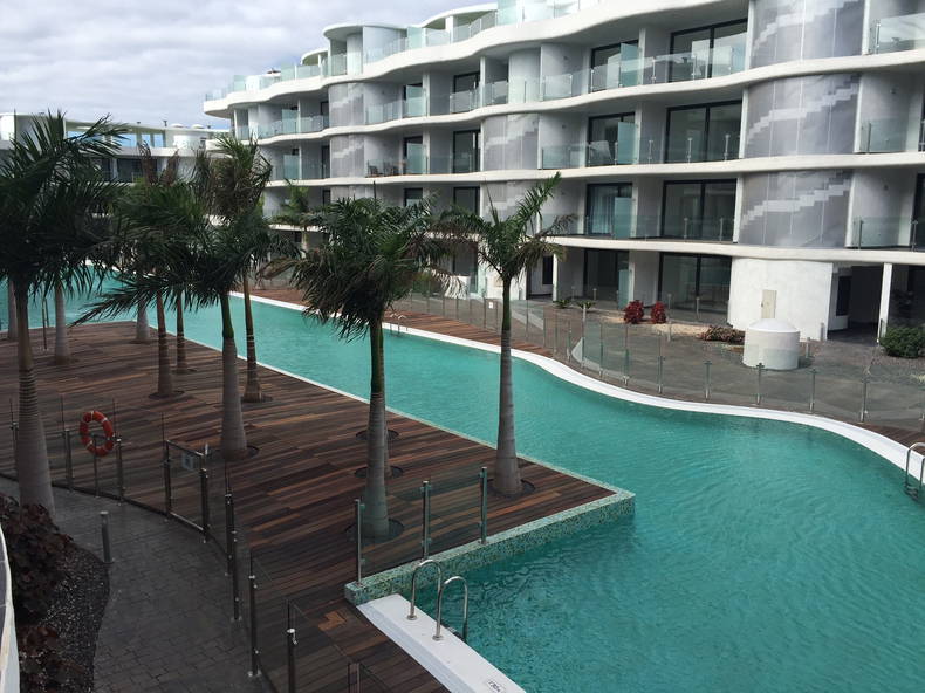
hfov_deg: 61.7
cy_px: 346
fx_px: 775
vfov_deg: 48.2
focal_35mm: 29
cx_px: 462
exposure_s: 1/1464
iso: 32
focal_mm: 4.15
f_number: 2.2
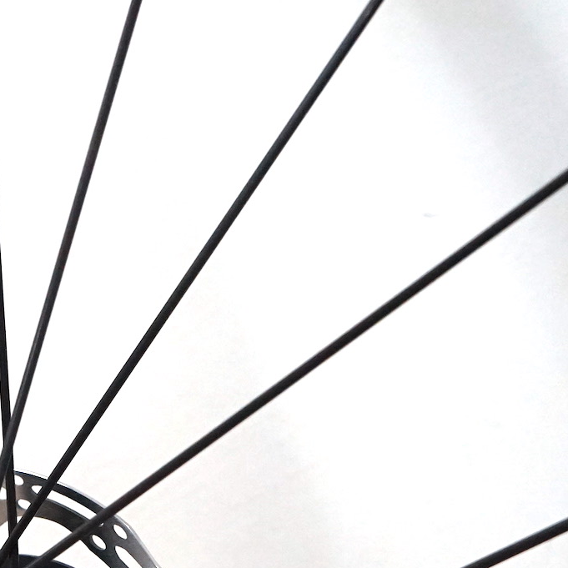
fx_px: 1578
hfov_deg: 19.4
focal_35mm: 85
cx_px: -75
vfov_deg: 20.0
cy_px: 516
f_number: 4.5
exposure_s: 1/160
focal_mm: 31
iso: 4000
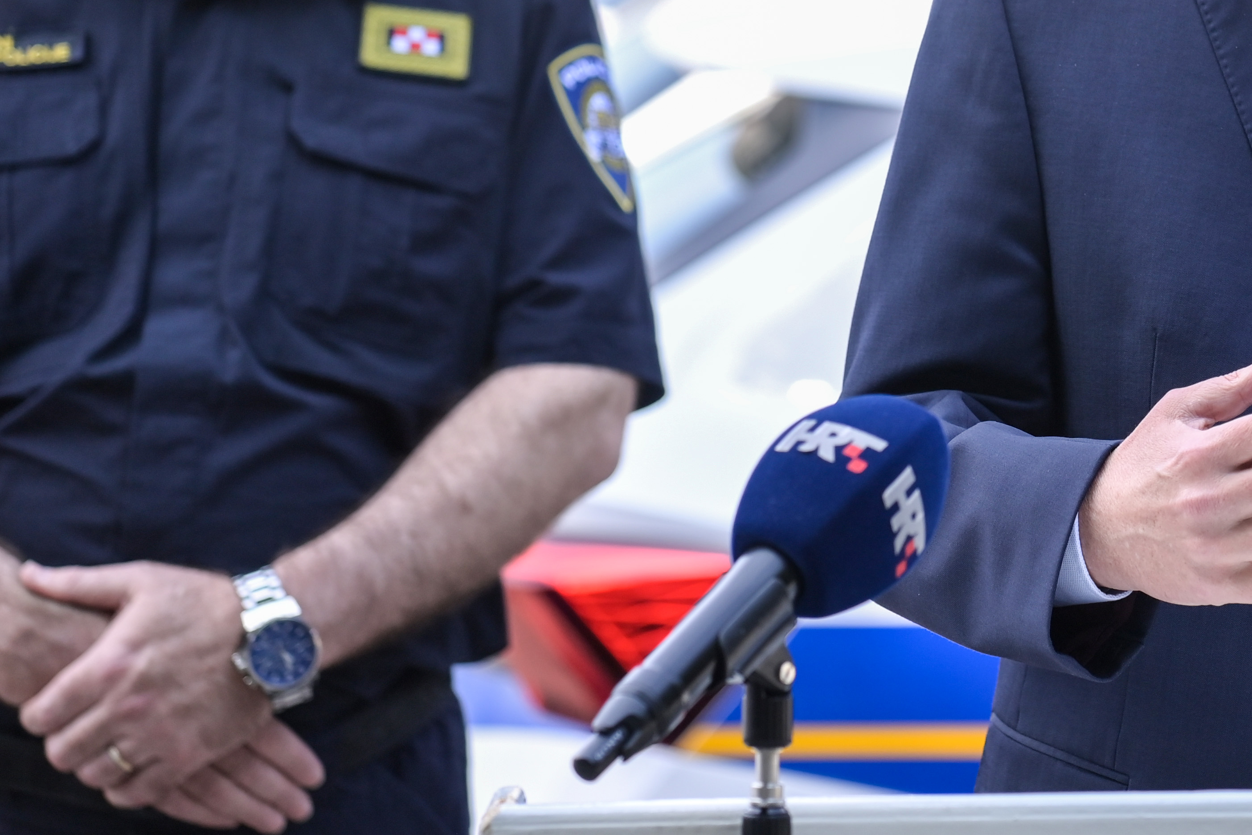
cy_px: 109
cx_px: 977
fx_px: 11025
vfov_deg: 4.3
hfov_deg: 6.5
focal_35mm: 317
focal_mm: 160
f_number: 4
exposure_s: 1/1000
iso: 500
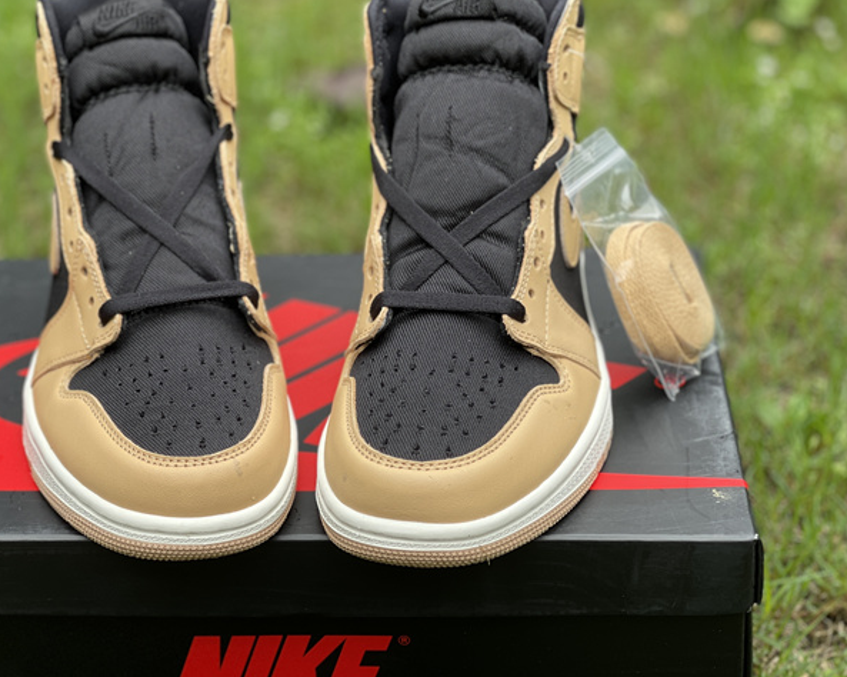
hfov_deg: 24.4
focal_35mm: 78
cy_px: 288
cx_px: 327
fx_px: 1955
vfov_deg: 19.6
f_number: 2.2
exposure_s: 1/121
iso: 25
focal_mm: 7.5
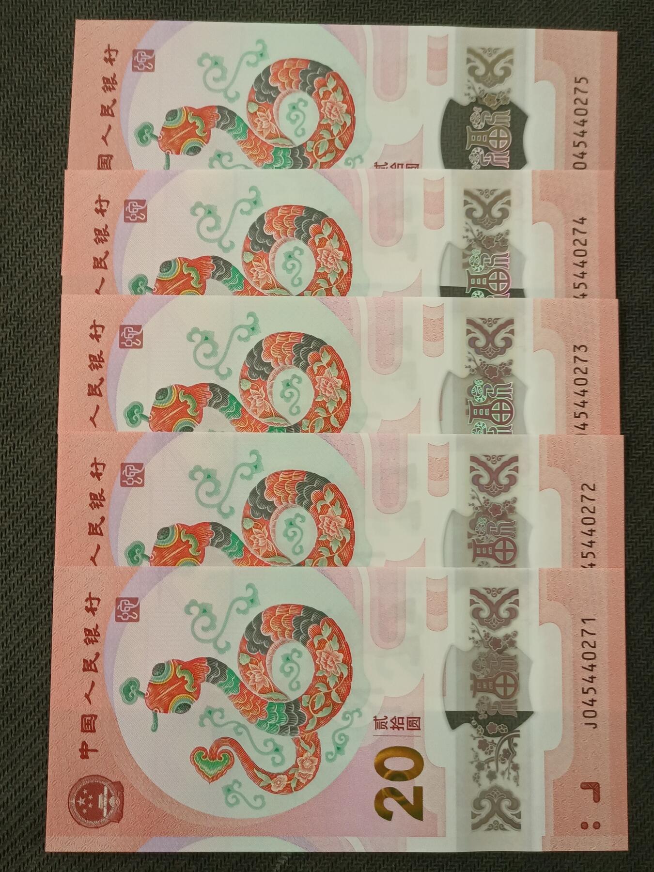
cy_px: 436
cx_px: 327
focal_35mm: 35
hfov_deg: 40.7
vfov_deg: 52.6
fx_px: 882
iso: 358
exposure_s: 1/50
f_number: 1.8
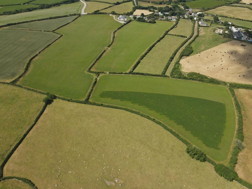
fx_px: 175
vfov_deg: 56.8
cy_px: 94
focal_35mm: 24
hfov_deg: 71.6
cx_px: 126
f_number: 2.8
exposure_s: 1/640
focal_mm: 4.5
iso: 100
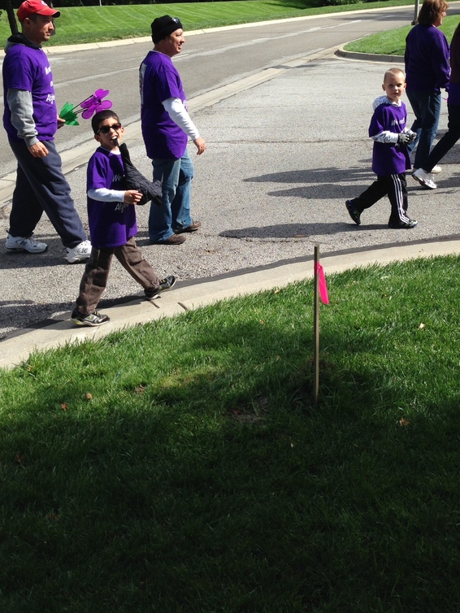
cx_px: 243
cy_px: 237
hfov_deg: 34.4
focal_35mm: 42
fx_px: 744
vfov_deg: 44.5
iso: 50
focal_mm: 4.12
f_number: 2.4
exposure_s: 1/1290
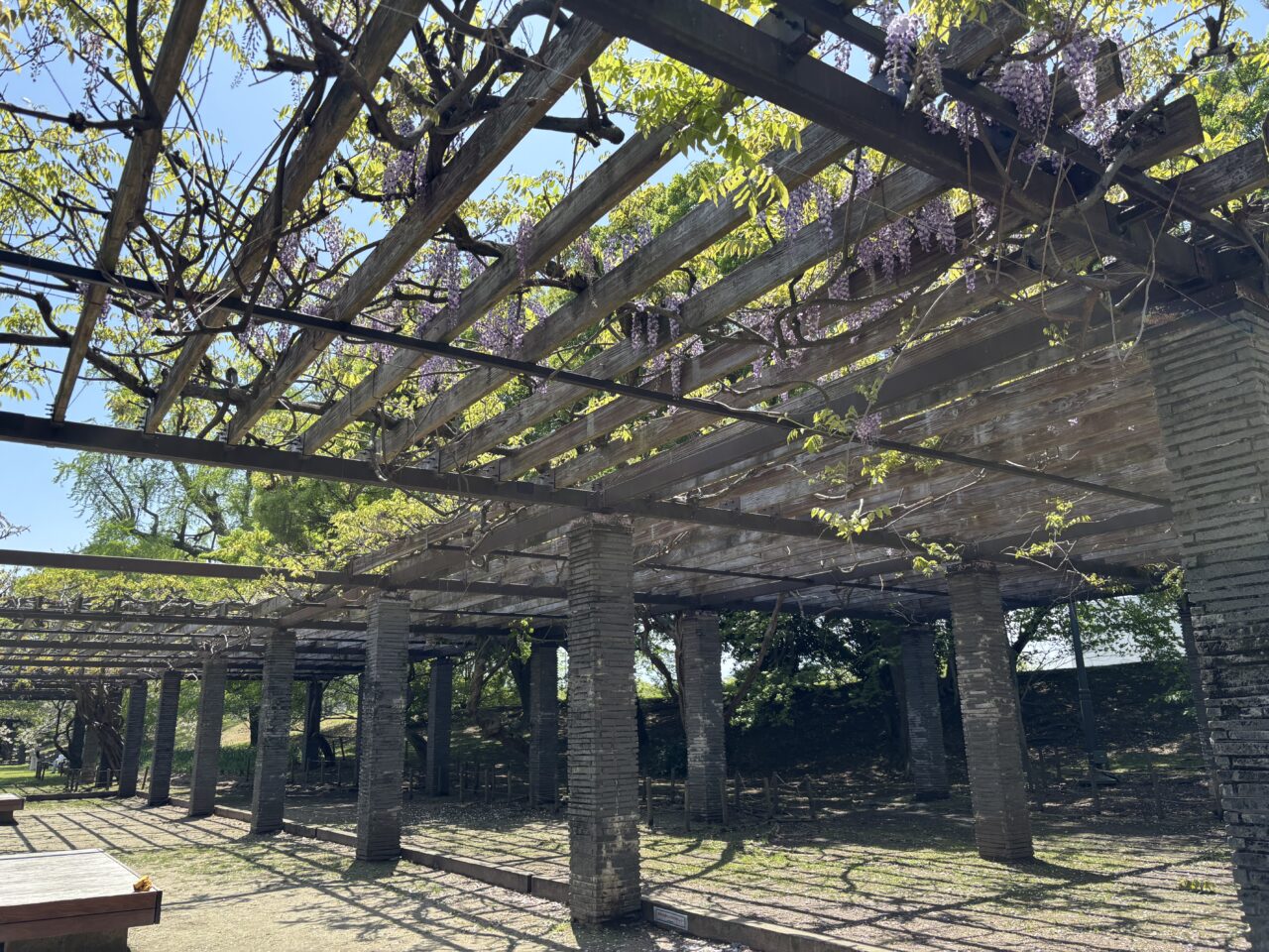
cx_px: 634
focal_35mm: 26
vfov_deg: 53.1
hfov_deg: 67.3
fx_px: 953
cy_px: 476
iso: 50
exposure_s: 1/1164
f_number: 1.6
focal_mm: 5.96
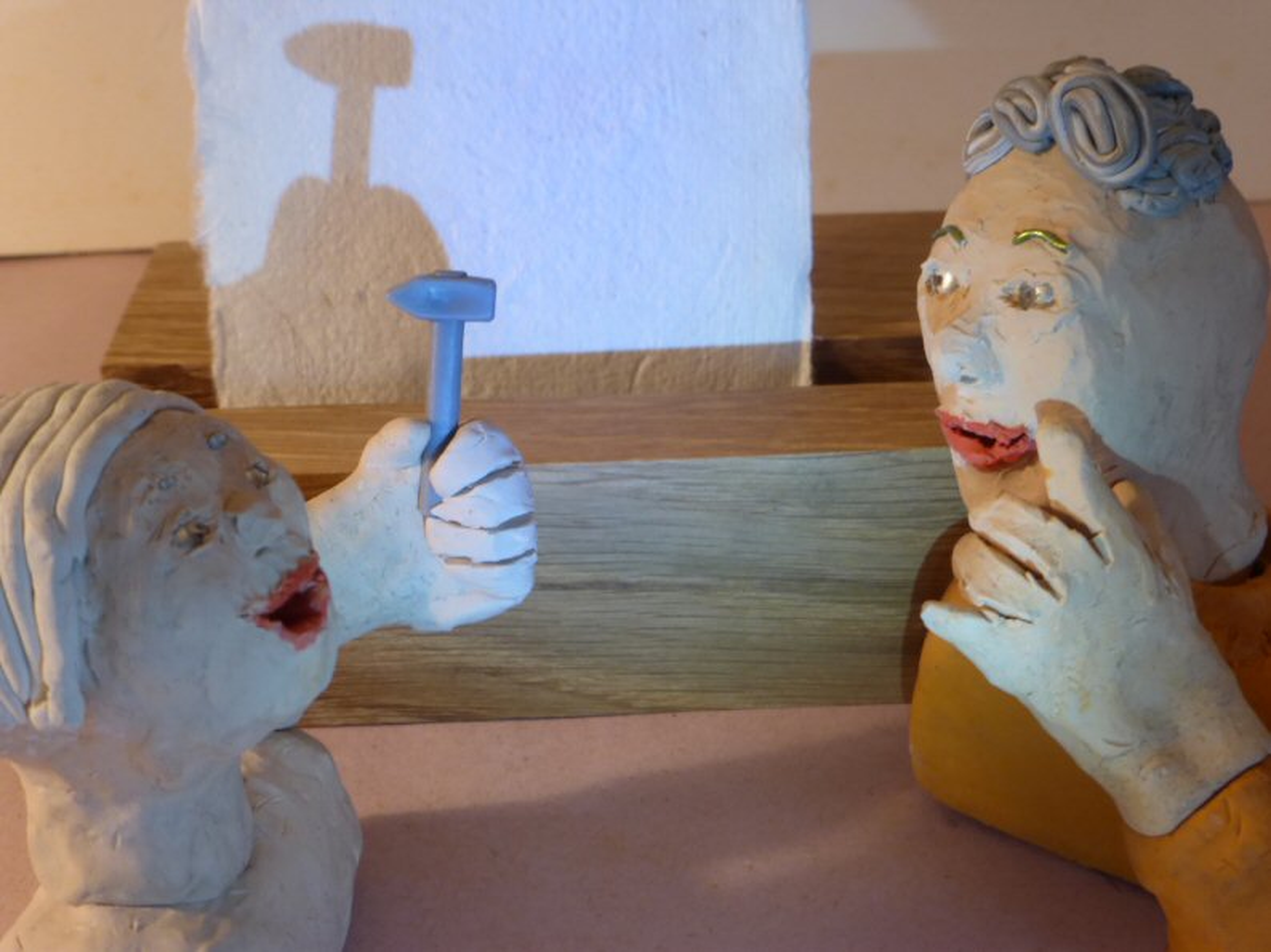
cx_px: 636
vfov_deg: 27.0
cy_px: 476
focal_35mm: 54
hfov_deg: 35.6
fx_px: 1982
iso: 200
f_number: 4.6
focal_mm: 9.7
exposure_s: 1/13
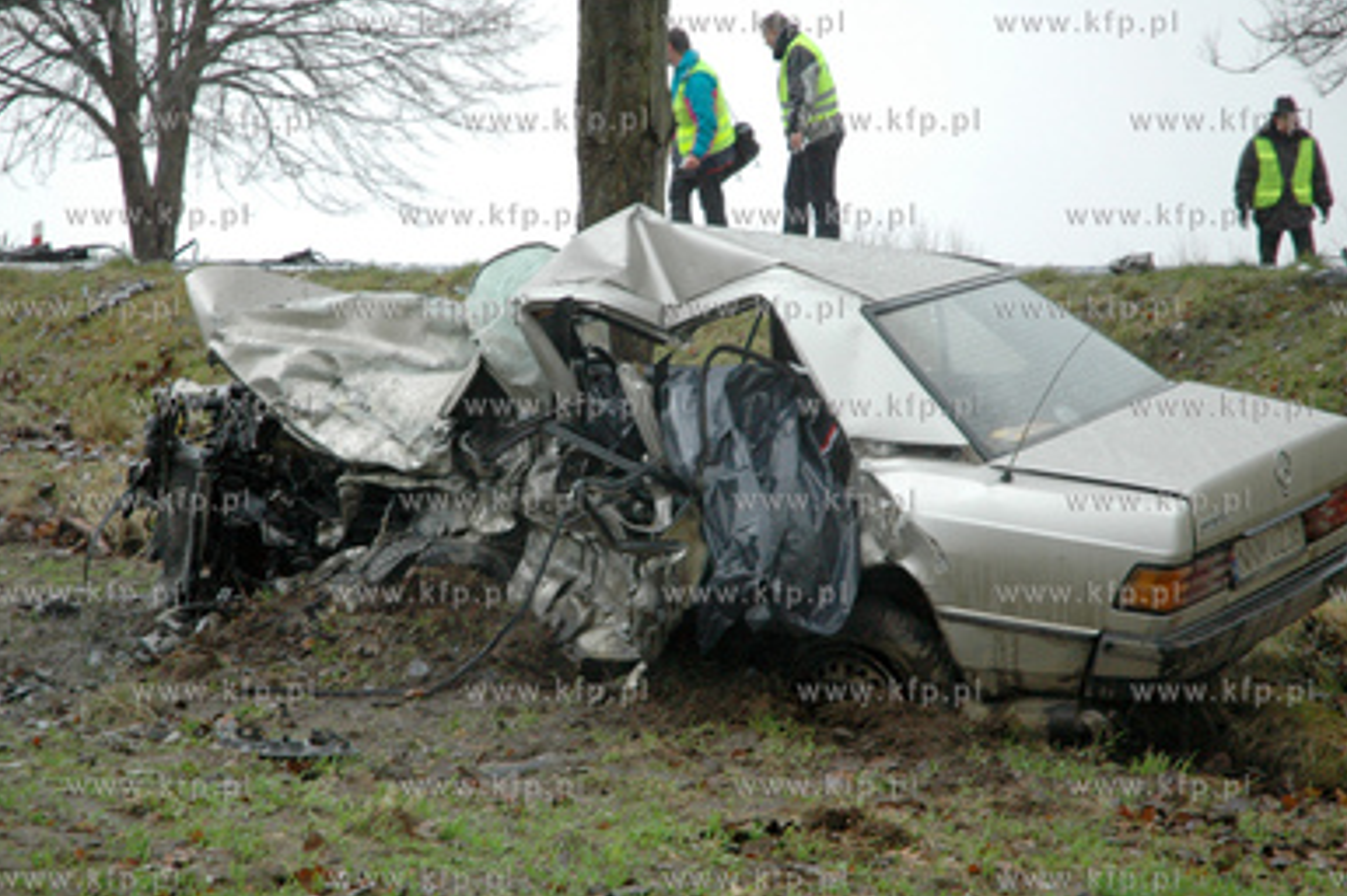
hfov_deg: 18.8
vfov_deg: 12.5
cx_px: 679
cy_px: 452
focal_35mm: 109
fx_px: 4075
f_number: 5
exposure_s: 1/60
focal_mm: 70
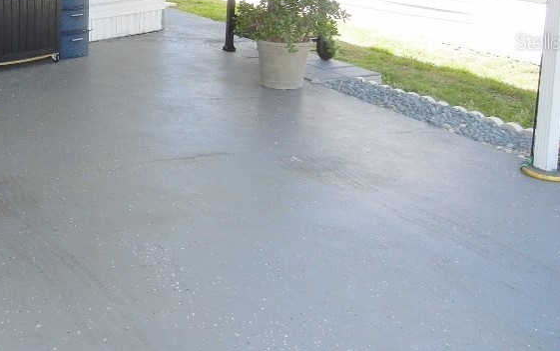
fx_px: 885
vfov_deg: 21.9
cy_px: 41
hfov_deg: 33.9
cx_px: 99
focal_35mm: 58
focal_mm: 5.4
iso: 230
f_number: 3.5
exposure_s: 1/548
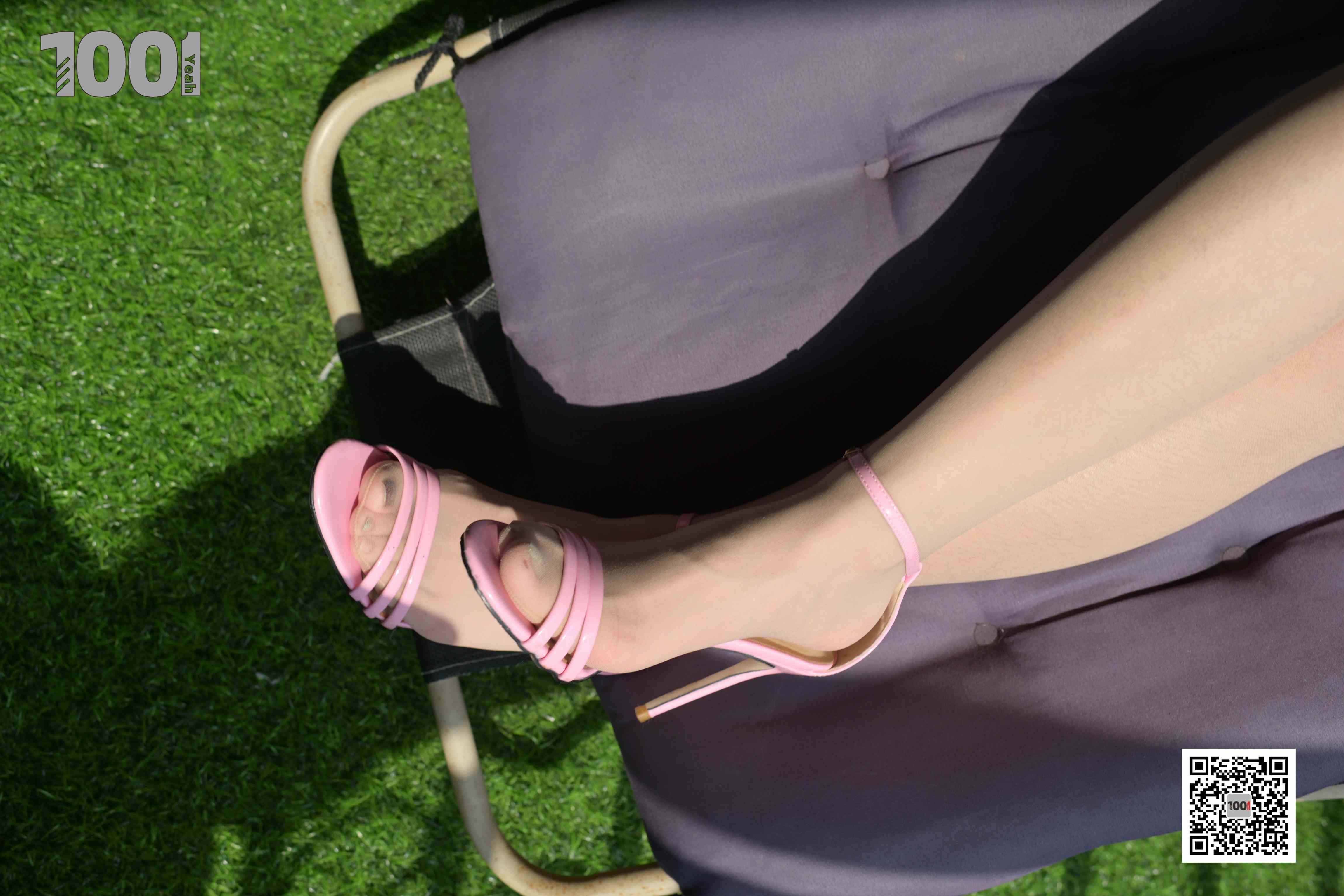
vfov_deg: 37.9
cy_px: 448
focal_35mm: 35
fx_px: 1307
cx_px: 672
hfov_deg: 54.4
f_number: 5.6
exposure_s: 1/320
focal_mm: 35
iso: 64
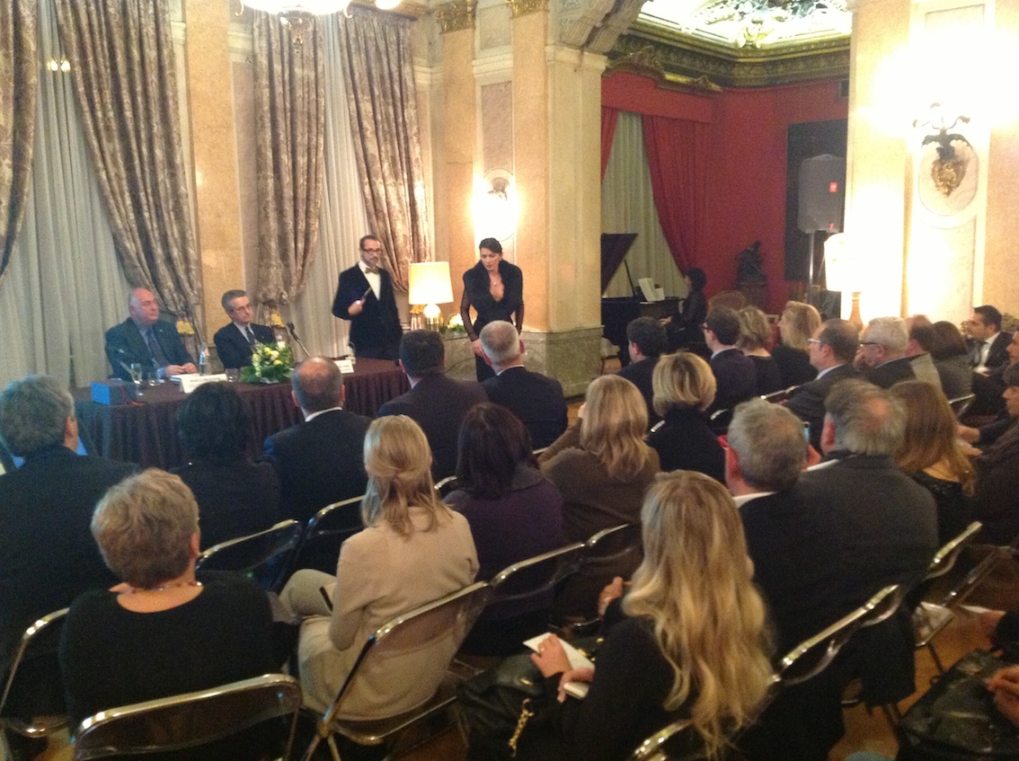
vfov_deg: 40.6
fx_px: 1029
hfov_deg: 52.7
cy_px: 380
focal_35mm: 35
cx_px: 510
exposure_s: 1/17
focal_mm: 4.28
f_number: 2.4
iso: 500
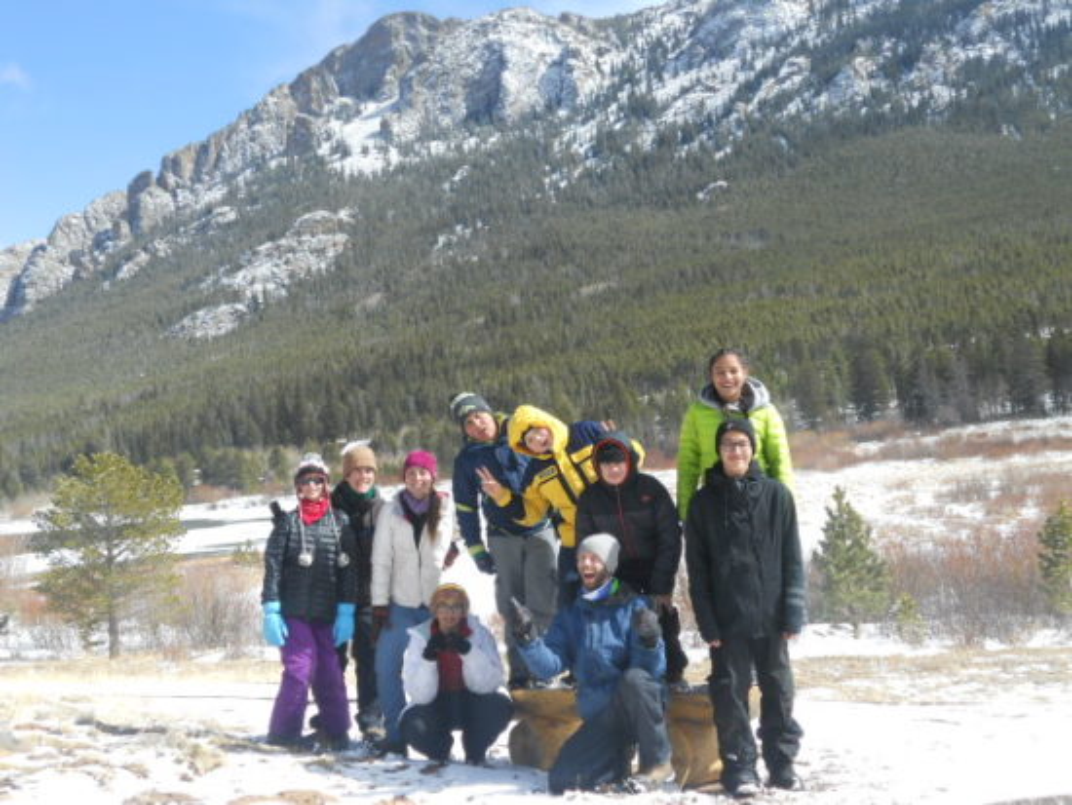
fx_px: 1425
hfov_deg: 41.2
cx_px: 536
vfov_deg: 31.5
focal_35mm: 46
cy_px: 402
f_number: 4.3
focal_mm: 8.2
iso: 80
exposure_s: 1/400
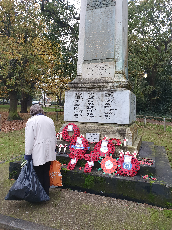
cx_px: 86
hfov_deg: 53.1
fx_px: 172
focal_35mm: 26
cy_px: 115
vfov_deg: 67.3
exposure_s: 1/100
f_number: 2.4
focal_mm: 4.32
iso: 80
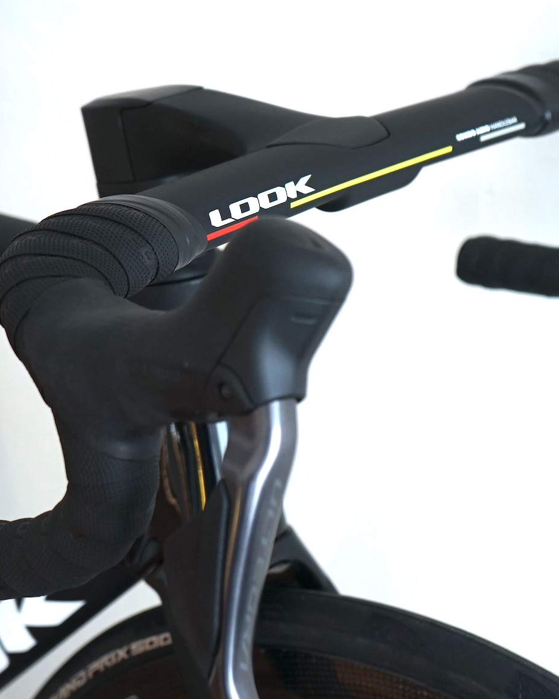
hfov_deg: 17.4
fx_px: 1821
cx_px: 366
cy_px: 388
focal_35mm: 88
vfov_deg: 21.7
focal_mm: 47
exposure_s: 1/160
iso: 400
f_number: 5
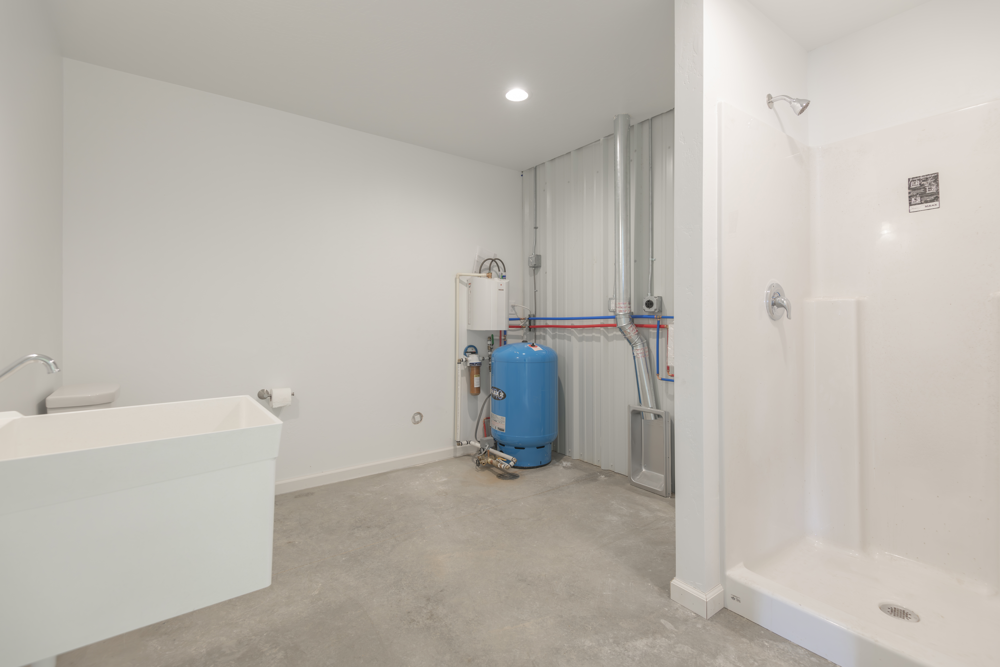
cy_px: 334
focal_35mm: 16
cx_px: 500
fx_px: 444
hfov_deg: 96.7
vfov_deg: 73.7
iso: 125
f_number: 5
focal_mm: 16
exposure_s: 1/15
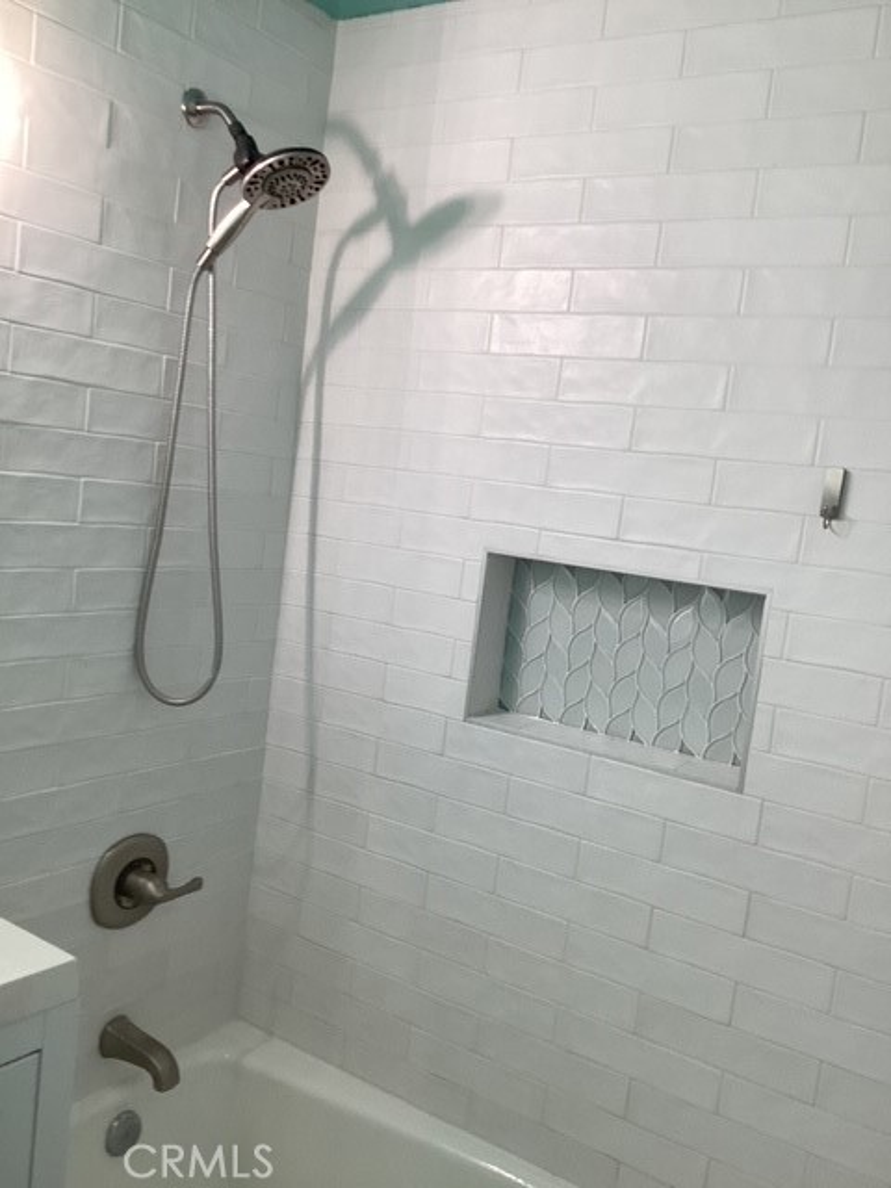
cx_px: 446
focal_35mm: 31
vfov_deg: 58.4
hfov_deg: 45.4
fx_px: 1064
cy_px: 594
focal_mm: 3.3
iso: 80
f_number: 2.4
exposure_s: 1/60
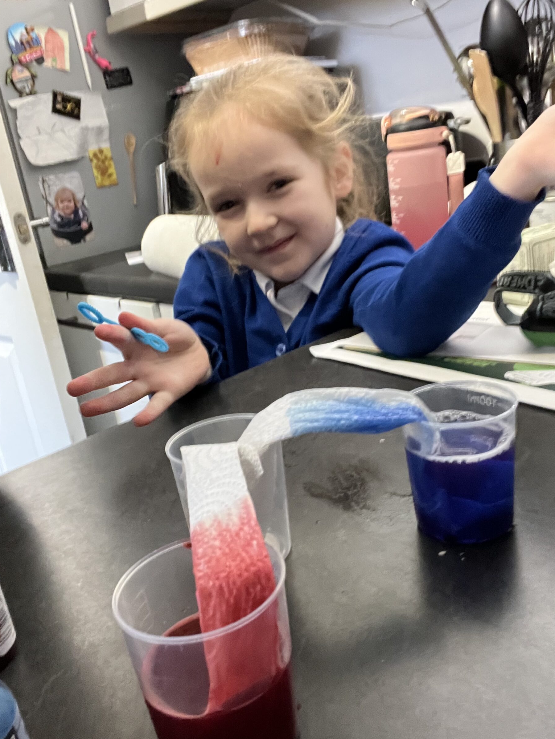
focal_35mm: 32
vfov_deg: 56.8
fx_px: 684
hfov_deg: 44.1
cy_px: 380
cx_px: 292
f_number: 2.2
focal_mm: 2.71
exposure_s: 1/20
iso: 800
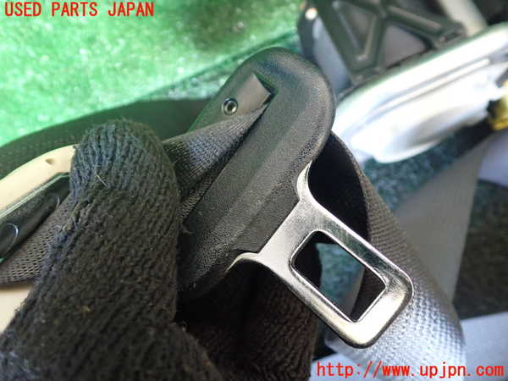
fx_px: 440
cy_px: 190
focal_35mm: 30
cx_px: 254
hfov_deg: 60.0
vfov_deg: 46.8
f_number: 2.3
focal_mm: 5.4
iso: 800
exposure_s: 1/30
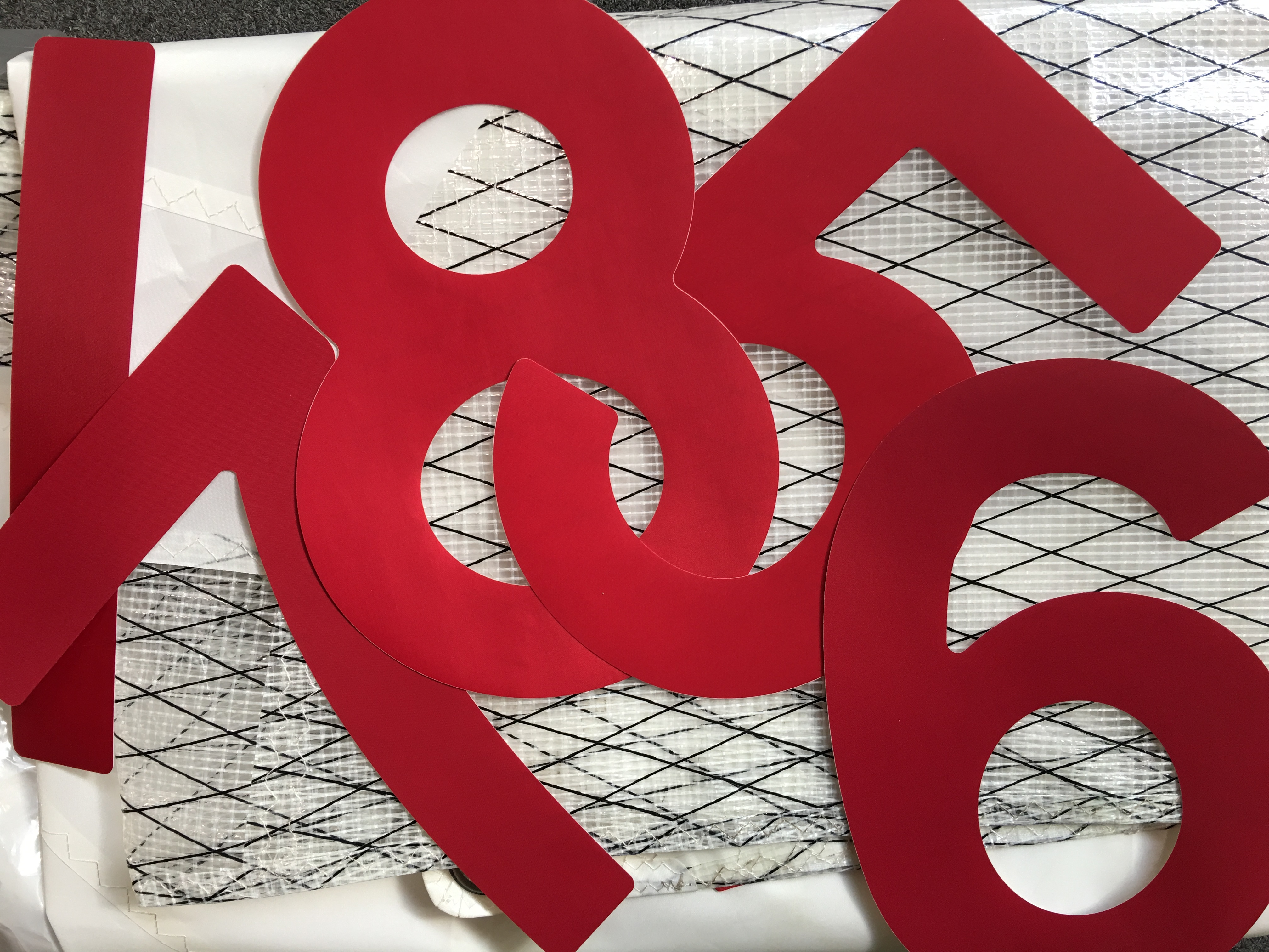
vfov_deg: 48.2
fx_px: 1063
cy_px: 476
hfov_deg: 61.7
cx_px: 634
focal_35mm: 29
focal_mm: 4.15
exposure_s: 1/33
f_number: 2.2
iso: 25
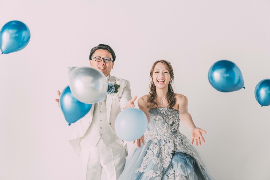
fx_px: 480
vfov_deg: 21.2
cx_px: 135
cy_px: 90
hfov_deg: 31.4
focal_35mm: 64
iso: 640
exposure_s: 1/100
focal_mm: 64
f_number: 2.8
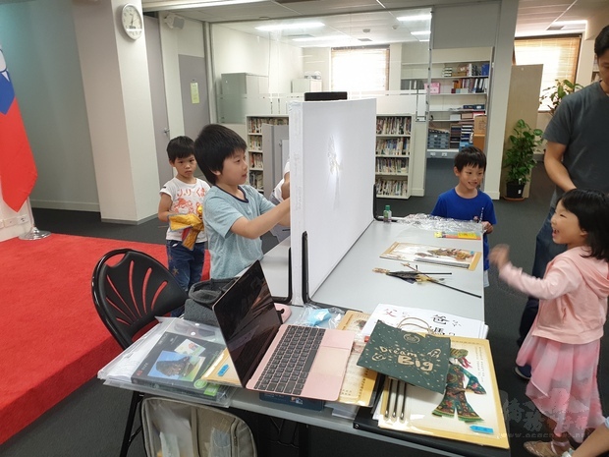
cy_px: 228
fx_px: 457
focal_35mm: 26
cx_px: 304
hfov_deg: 67.3
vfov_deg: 53.1
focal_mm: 4.3
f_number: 2.4
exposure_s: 1/50
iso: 200
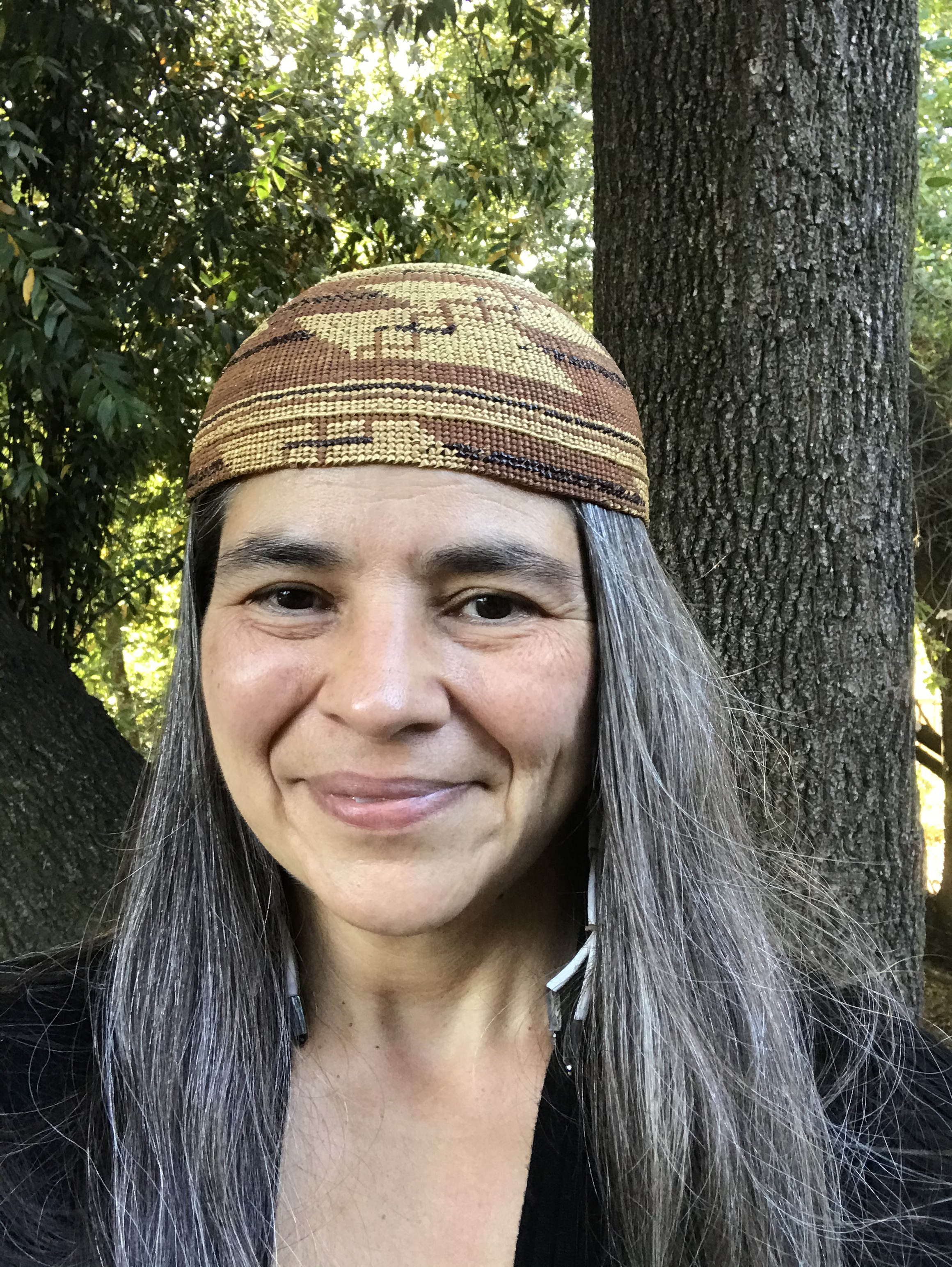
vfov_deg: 56.8
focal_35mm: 32
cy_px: 634
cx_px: 476
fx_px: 1172
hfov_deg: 44.2
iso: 64
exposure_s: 1/30
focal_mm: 2.87
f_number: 2.2
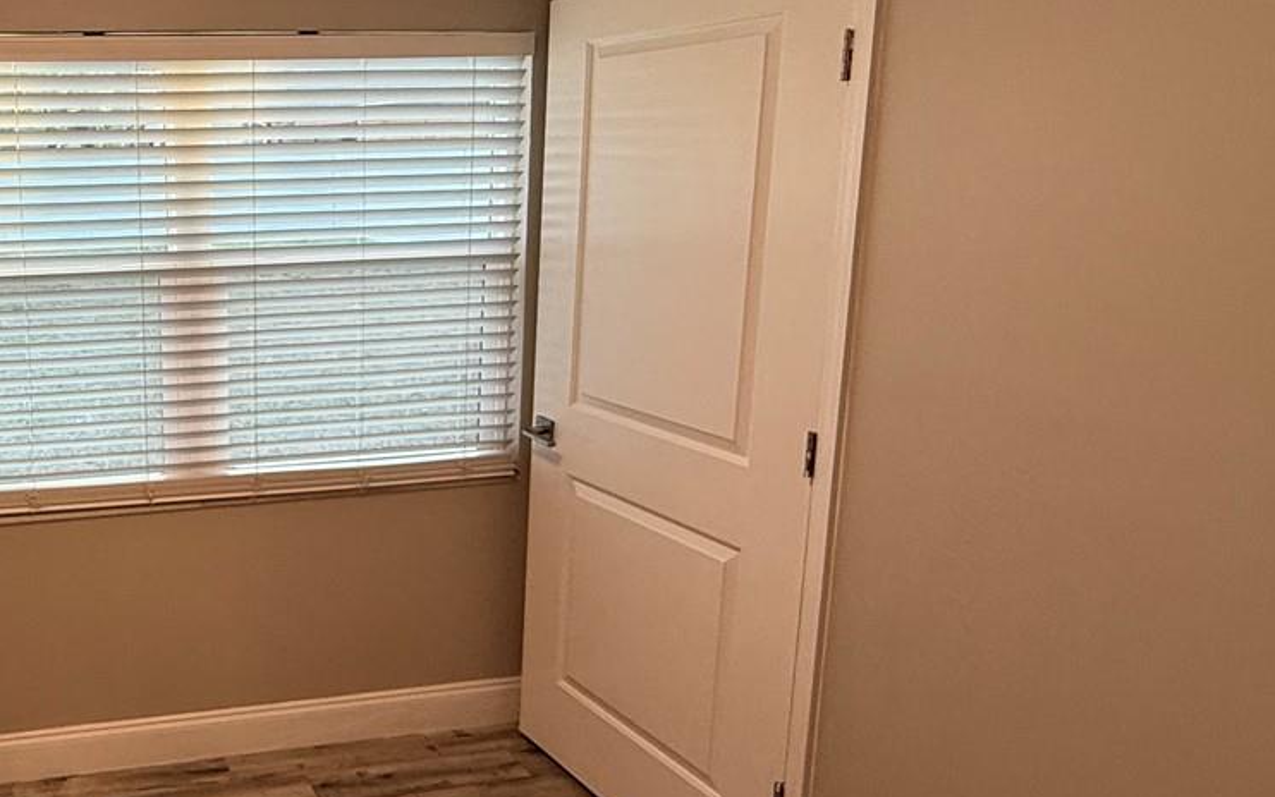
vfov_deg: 39.4
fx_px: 1112
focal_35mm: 32
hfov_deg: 53.0
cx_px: 149
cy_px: 368
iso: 125
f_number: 2.2
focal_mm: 2.22
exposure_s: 1/120
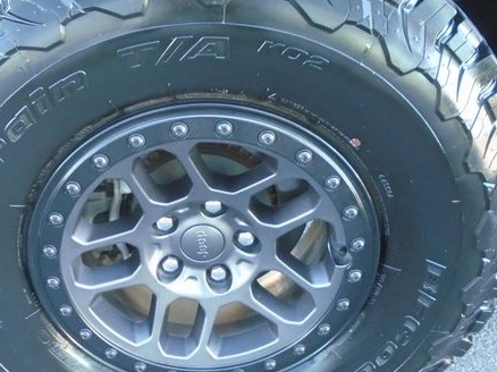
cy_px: 220
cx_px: 194
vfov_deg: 37.6
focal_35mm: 38
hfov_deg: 48.6
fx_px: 545
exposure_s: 1/30
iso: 400
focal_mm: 4.6
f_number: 3.2
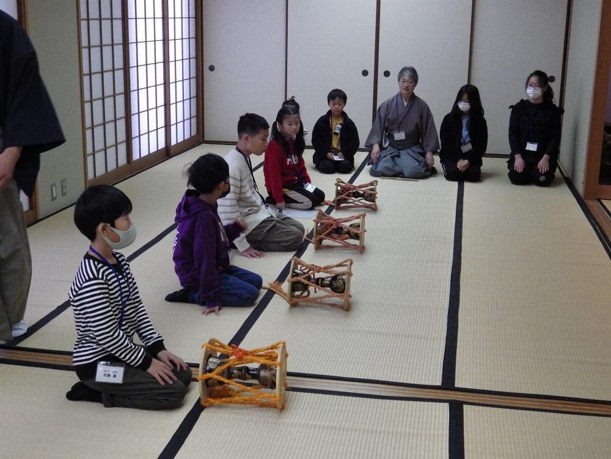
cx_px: 306
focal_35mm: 50
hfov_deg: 38.2
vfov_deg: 29.1
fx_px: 883
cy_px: 230
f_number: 3.8
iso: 800
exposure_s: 1/60
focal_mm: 9
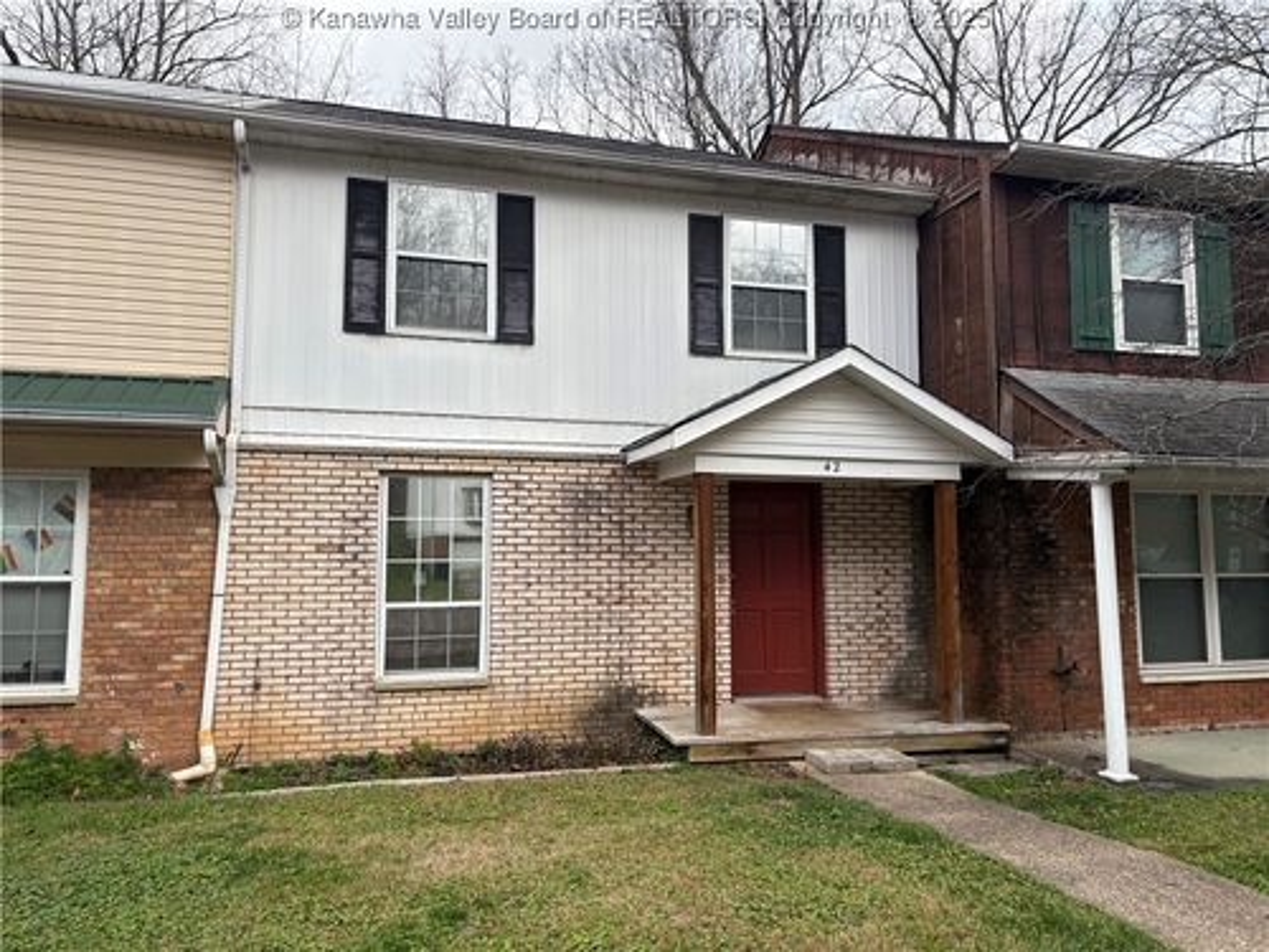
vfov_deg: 53.1
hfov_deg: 67.3
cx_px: 634
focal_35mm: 26
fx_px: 953
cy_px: 476
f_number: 1.6
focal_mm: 5.96
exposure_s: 1/708
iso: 50
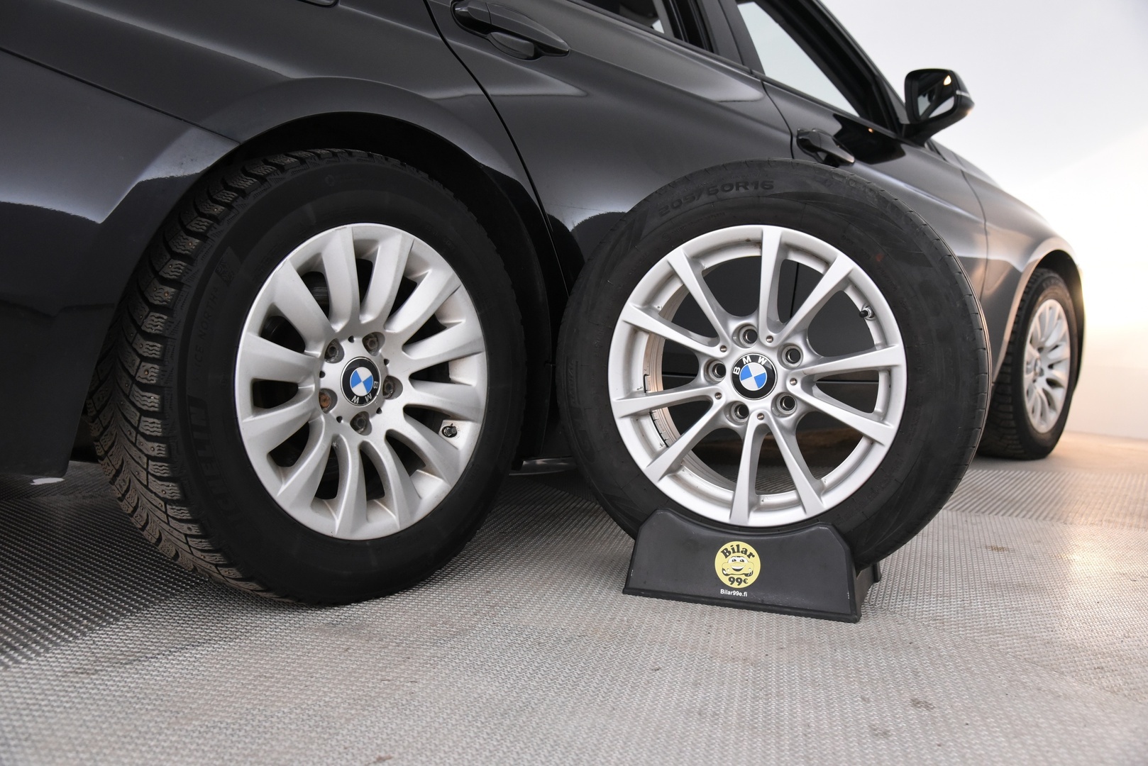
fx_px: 1116
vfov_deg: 37.9
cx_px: 574
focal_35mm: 35
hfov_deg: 54.4
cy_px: 383
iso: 4000
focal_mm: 35
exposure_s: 1/80
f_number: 5
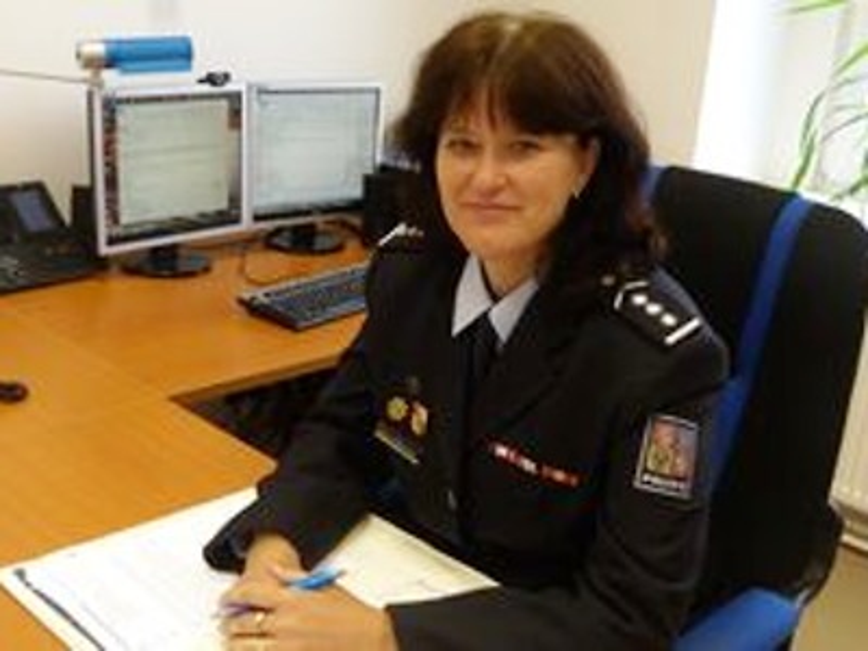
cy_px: 326
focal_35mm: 36
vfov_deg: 39.7
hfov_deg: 51.4
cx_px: 434
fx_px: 903
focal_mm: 5.9
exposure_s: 1/60
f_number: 3
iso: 400
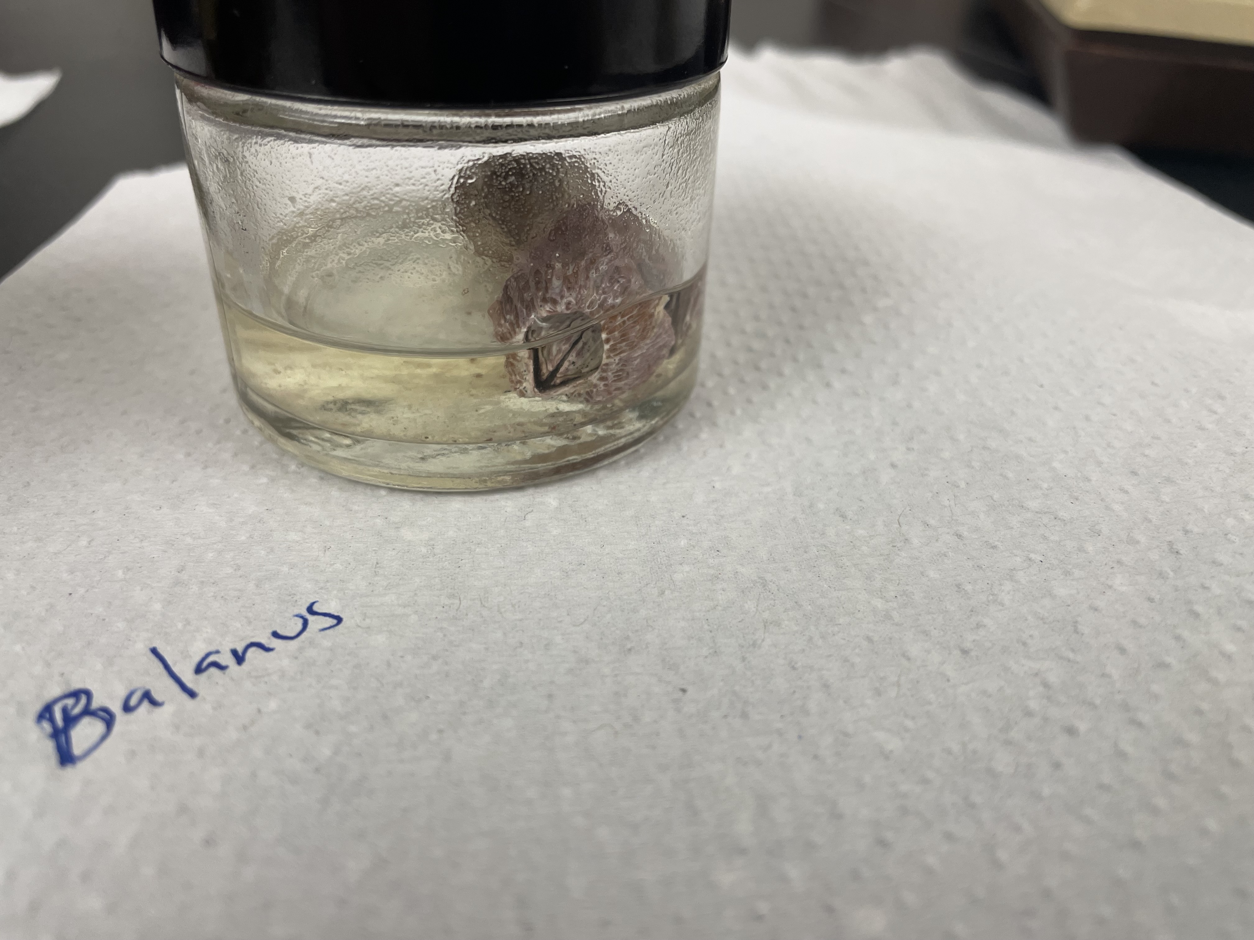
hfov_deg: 67.3
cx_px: 627
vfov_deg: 53.1
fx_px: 942
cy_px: 470
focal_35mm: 26
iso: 100
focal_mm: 4.2
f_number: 1.6
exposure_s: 1/120
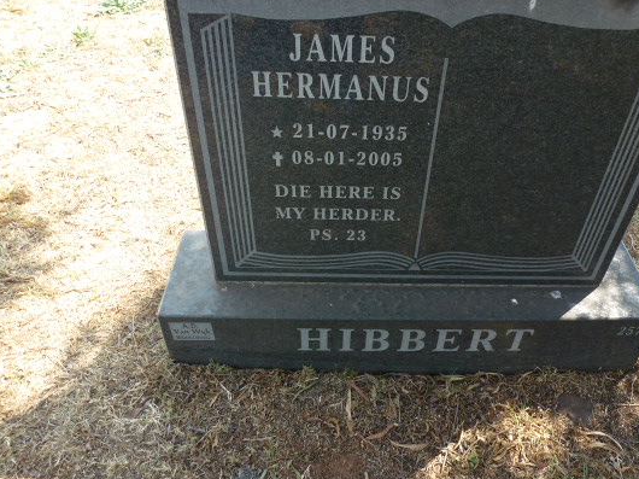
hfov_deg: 61.5
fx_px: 535
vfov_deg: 48.2
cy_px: 251
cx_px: 360
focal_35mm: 29
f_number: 3.5
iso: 100
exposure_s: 1/125
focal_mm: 4.3
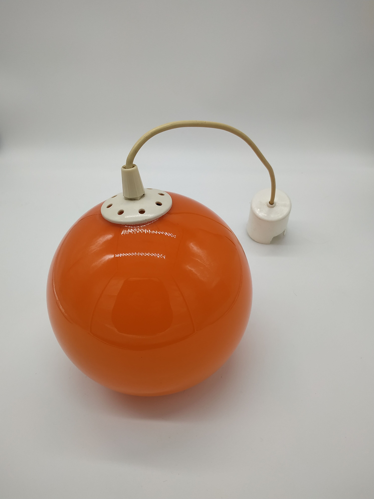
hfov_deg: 56.8
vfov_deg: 71.6
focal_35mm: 24
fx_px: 346
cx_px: 187
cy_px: 250
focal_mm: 3.94
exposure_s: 1/468
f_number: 1.9
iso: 100
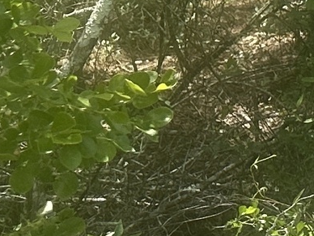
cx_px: 1085
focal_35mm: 190
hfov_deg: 8.1
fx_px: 1723
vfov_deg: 7.3
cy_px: -359
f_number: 1.78
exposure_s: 1/1289
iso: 80
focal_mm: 6.86
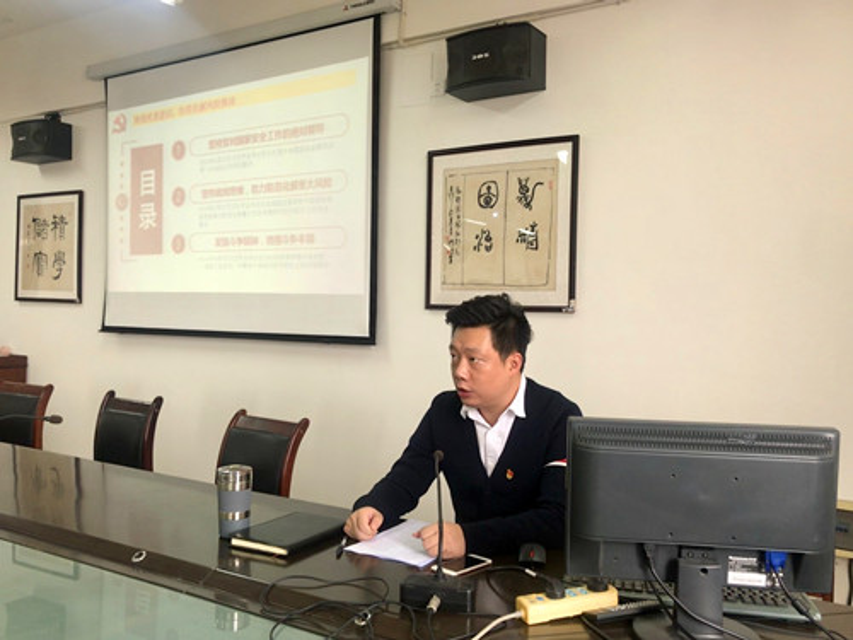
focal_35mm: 28
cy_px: 320
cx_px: 426
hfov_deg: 63.4
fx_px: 690
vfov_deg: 49.7
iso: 40
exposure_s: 1/25
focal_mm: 3.99
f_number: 1.8
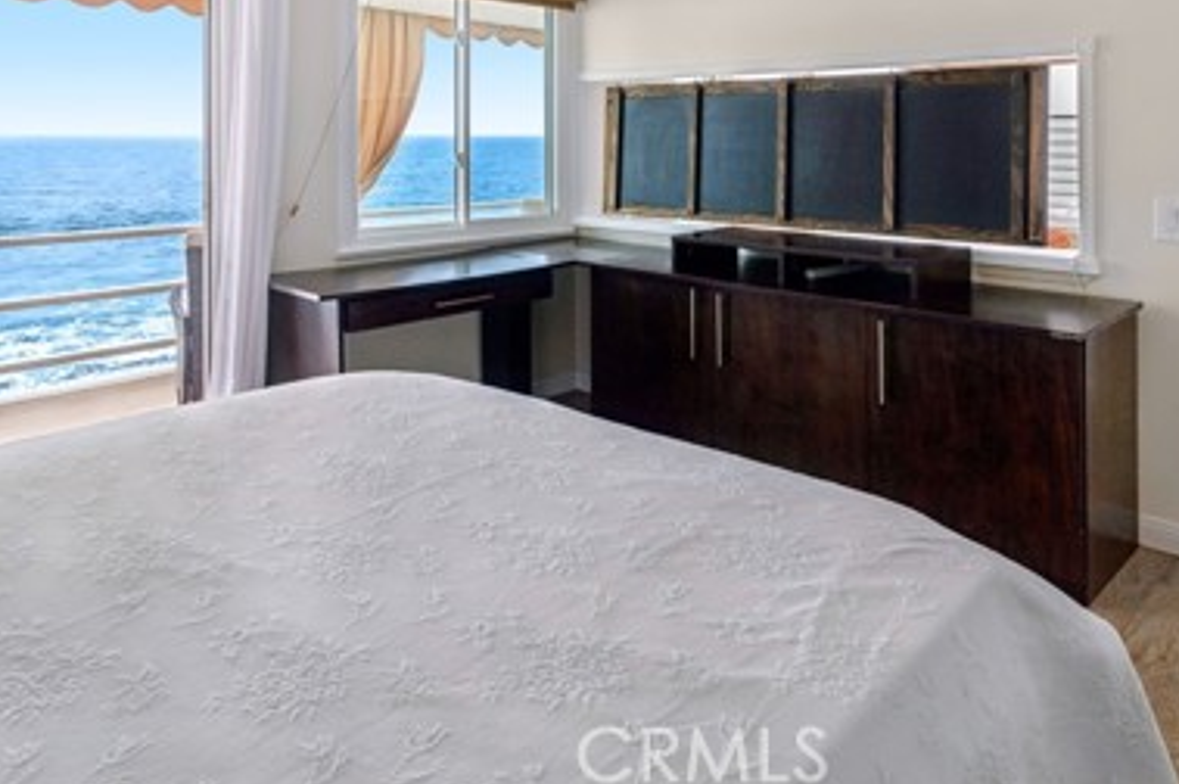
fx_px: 883
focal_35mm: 27
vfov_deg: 45.1
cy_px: 138
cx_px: 594
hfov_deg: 67.4
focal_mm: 16
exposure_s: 1/160
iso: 100
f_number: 9
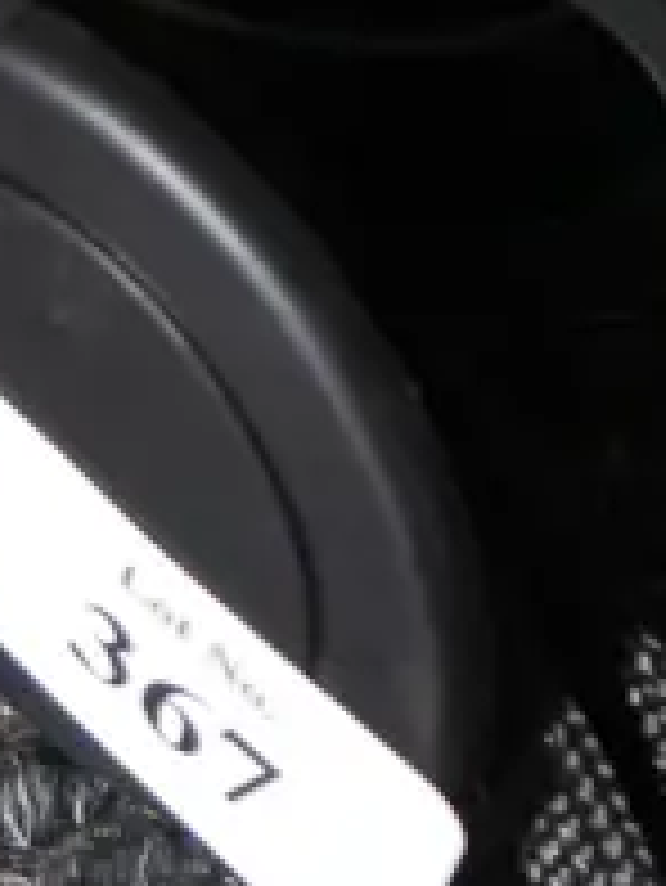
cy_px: -1016
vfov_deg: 11.2
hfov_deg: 9.5
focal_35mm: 156
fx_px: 3998
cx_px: 655
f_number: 3.6
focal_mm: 15
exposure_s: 1/60
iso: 1600
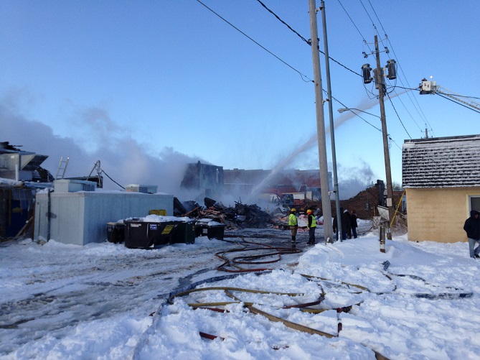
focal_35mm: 33
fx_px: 457
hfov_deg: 55.4
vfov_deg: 42.9
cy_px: 180
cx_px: 240
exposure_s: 1/1063
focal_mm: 4.12
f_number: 2.4
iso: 50
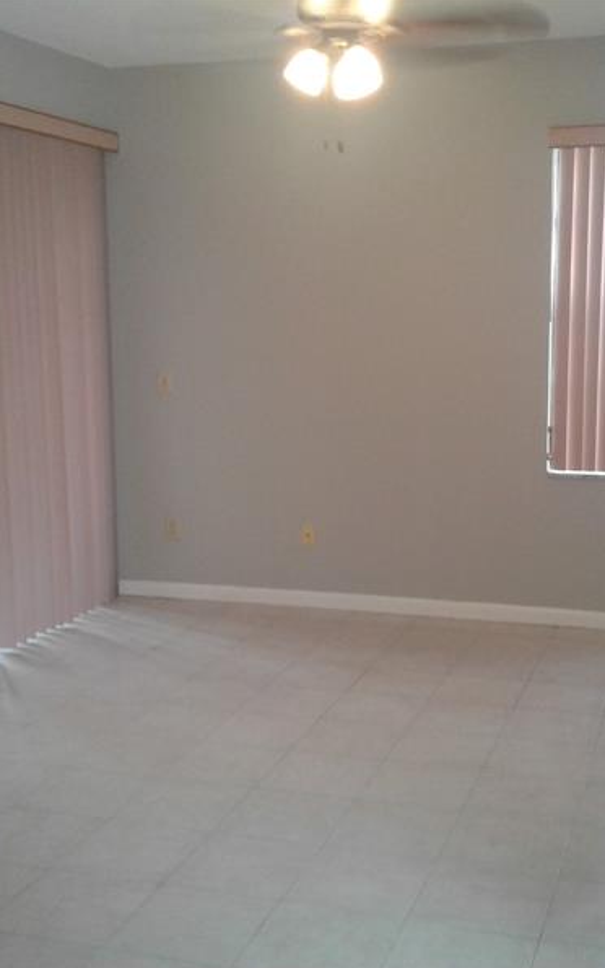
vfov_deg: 42.6
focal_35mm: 47
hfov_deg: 27.4
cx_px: 351
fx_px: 1240
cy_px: 485
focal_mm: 3.3
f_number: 2.2
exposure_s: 1/16
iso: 50
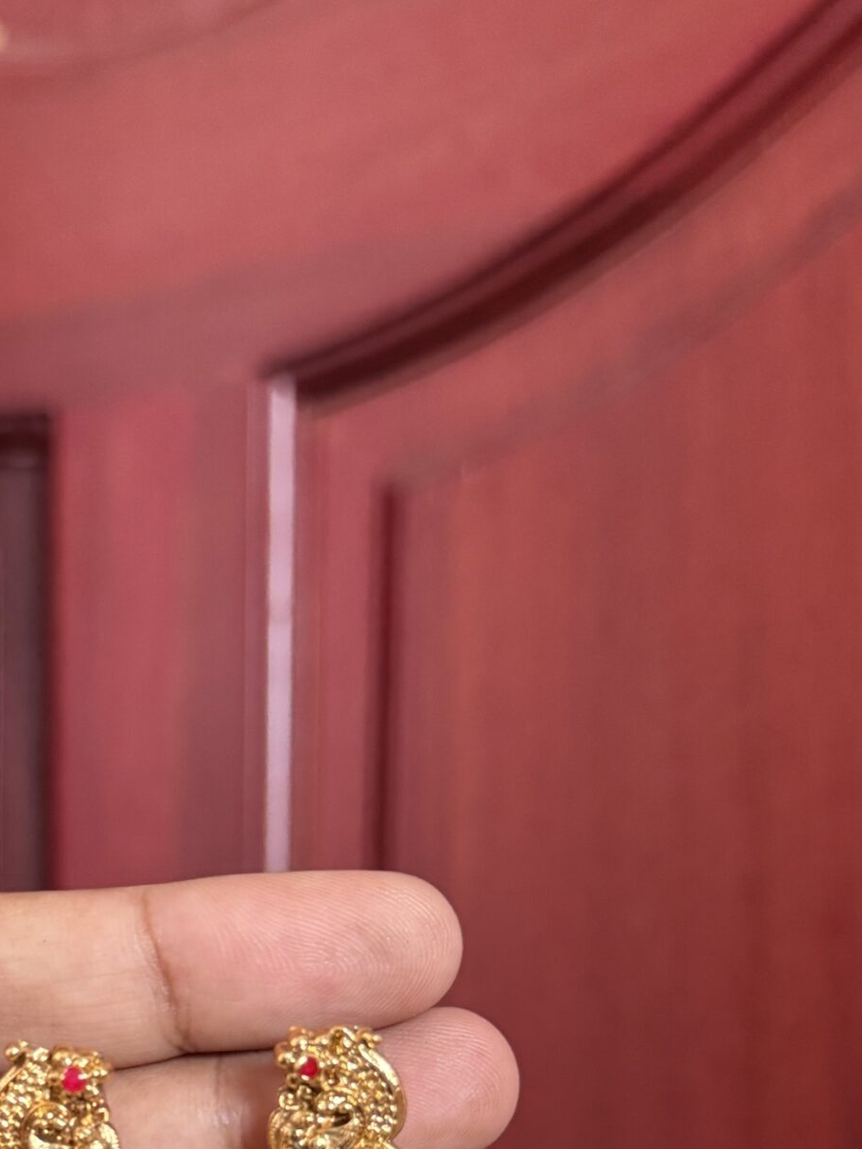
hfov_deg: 28.0
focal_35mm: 51
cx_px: 180
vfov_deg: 34.7
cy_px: 1101
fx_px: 1693
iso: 500
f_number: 1.78
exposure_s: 1/60
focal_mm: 6.76
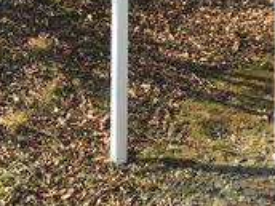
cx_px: 312
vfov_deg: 13.6
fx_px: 802
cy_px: -123
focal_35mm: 101
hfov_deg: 18.6
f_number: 2.2
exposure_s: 1/363
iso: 25
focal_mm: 4.15
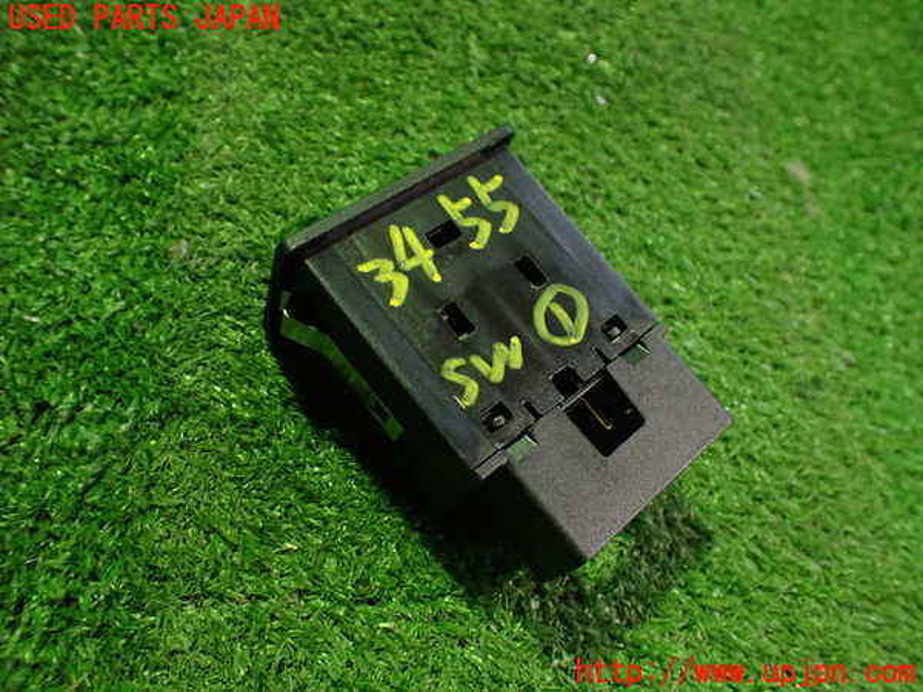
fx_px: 800
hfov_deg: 60.0
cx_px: 462
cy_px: 346
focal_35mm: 30
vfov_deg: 46.8
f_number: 2.3
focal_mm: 5.4
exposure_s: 1/40
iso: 800
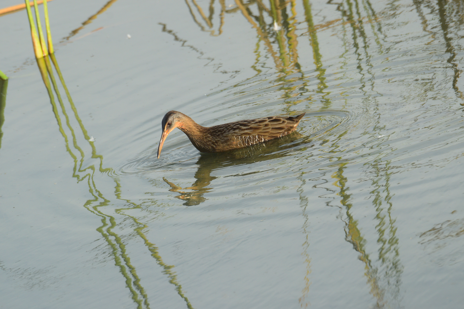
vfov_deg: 2.3
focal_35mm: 600
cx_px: 232
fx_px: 7733
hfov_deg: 3.4
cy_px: 154
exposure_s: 1/250
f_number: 10
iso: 400
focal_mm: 400
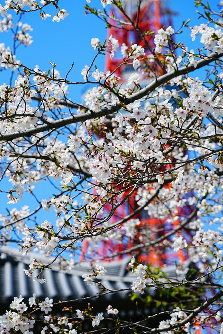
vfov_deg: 17.2
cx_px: 112
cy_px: 167
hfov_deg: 11.5
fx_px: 1106
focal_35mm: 119
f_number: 8
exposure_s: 1/400
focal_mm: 119
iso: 100
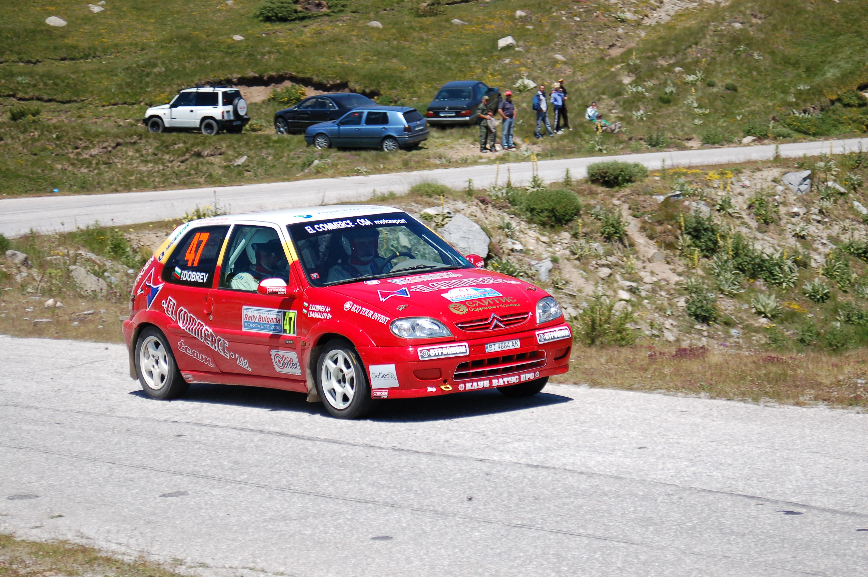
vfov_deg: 11.4
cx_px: 434
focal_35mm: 120
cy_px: 288
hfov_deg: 17.1
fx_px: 2891
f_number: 5.6
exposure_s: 1/1000
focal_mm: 80
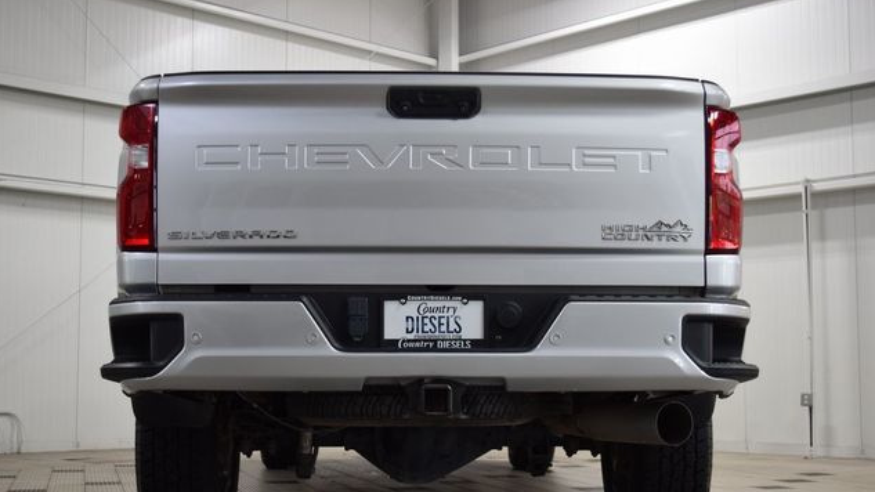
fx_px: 1253
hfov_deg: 38.5
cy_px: 280
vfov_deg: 22.2
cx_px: 435
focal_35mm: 54
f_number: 5
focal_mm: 34
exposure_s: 1/60
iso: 800
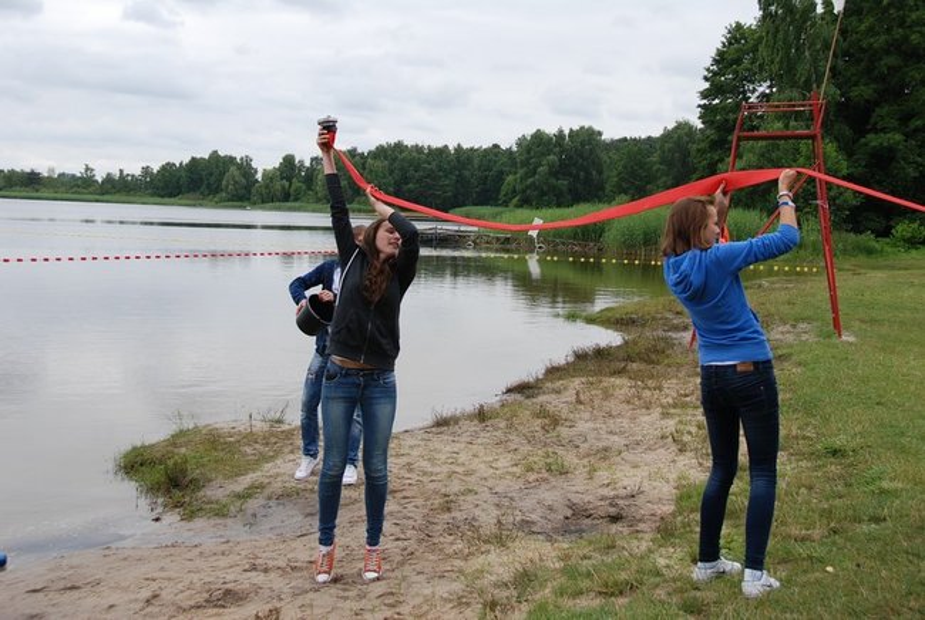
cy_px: 310
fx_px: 1236
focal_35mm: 48
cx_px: 462
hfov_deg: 41.0
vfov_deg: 28.2
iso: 100
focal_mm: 32
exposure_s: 1/160
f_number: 6.3
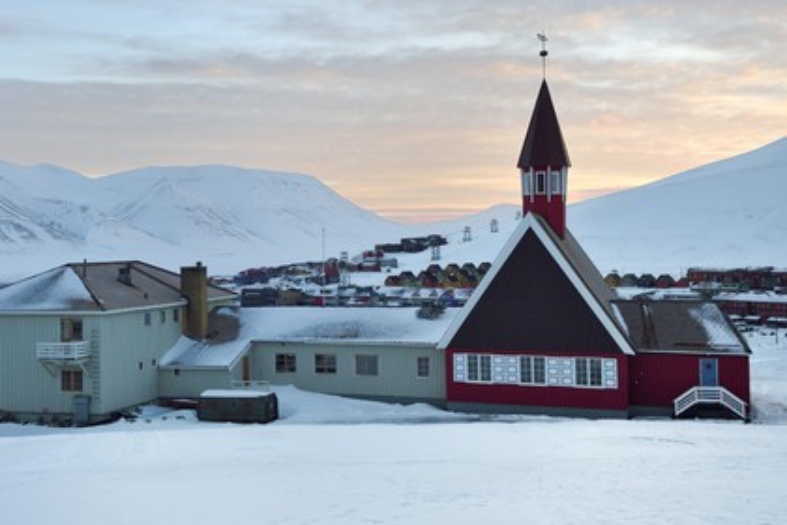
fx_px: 874
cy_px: 262
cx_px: 394
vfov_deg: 33.4
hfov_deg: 48.5
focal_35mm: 40
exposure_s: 1/100
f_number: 7.1
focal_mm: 40
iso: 200
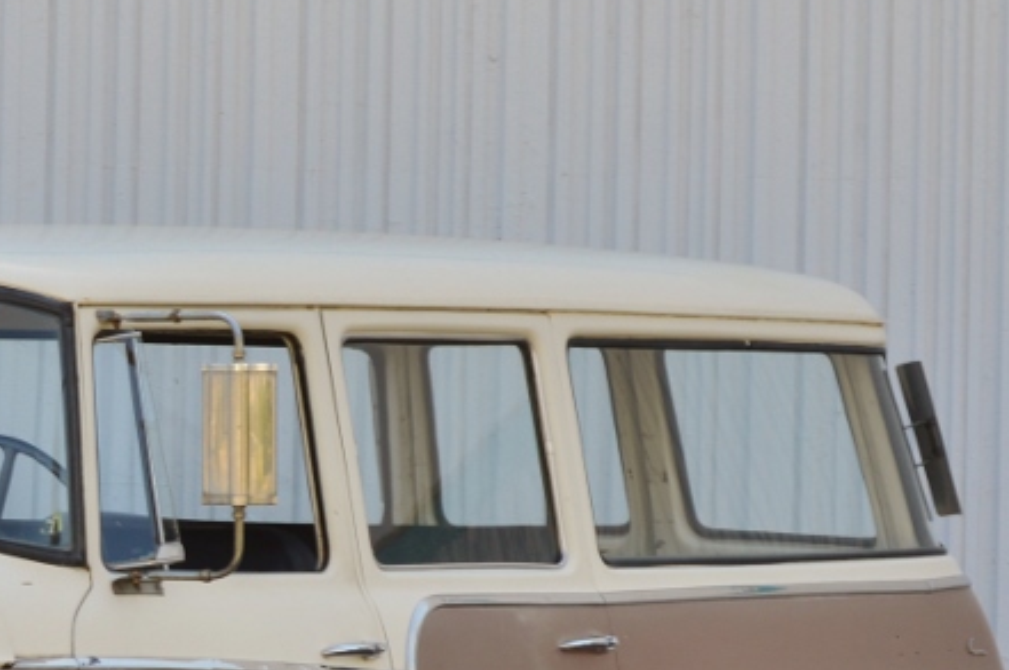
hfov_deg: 8.6
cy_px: 497
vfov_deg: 5.7
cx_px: -30
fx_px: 6704
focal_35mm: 239
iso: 100
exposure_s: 1/125
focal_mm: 55
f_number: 5.6
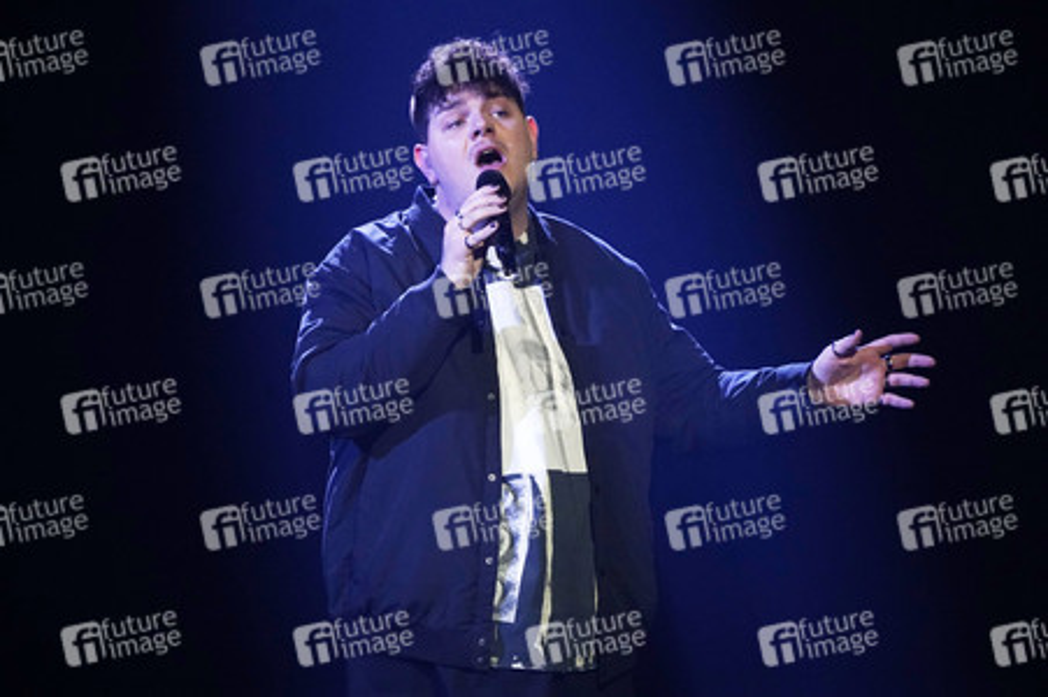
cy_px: 348
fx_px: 17453
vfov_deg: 2.3
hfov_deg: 3.4
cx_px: 524
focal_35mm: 600
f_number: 6.3
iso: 6400
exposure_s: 1/250
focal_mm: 600
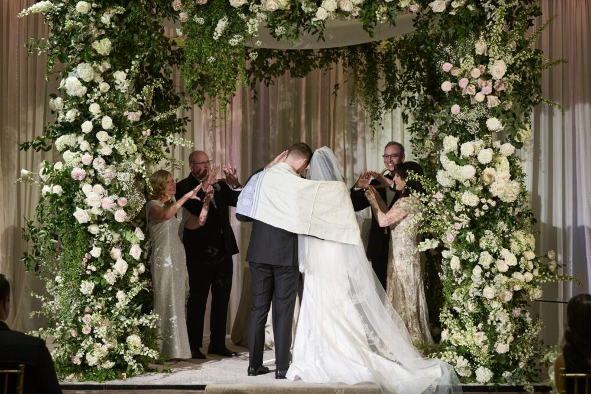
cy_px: 197
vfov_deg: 19.5
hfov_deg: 28.8
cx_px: 296
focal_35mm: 70
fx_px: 1149
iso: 3200
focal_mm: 70
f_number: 4
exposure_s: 1/125
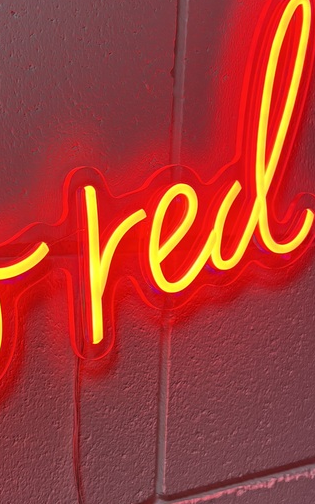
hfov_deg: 22.7
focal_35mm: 56
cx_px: 45
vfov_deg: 36.1
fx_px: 769
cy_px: 306
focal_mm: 5.7
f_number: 1.5
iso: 64
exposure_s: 1/120
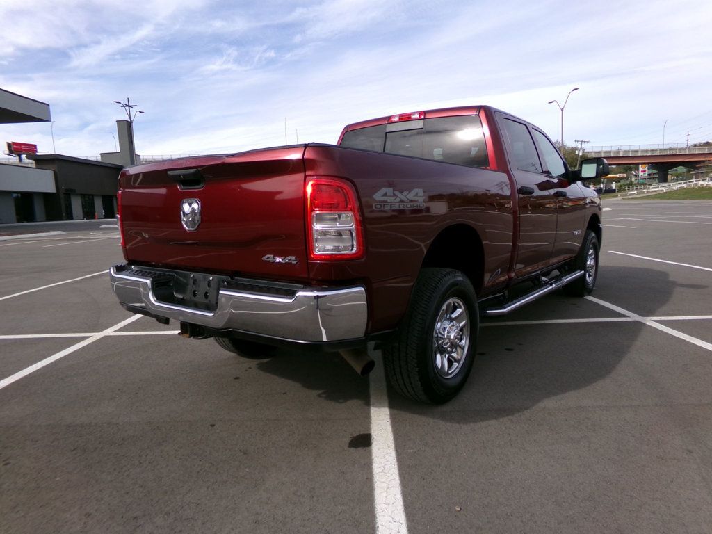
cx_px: 356
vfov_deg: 56.8
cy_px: 267
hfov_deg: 71.6
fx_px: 494
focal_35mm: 24
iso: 100
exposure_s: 1/600
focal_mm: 4.3
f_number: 3.7
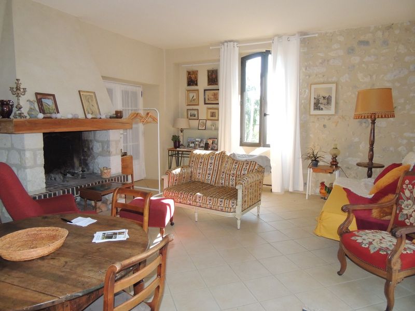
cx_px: 208
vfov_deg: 56.8
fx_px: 288
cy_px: 156
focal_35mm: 24
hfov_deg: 71.6
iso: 800
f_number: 3
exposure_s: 1/640
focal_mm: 4.3
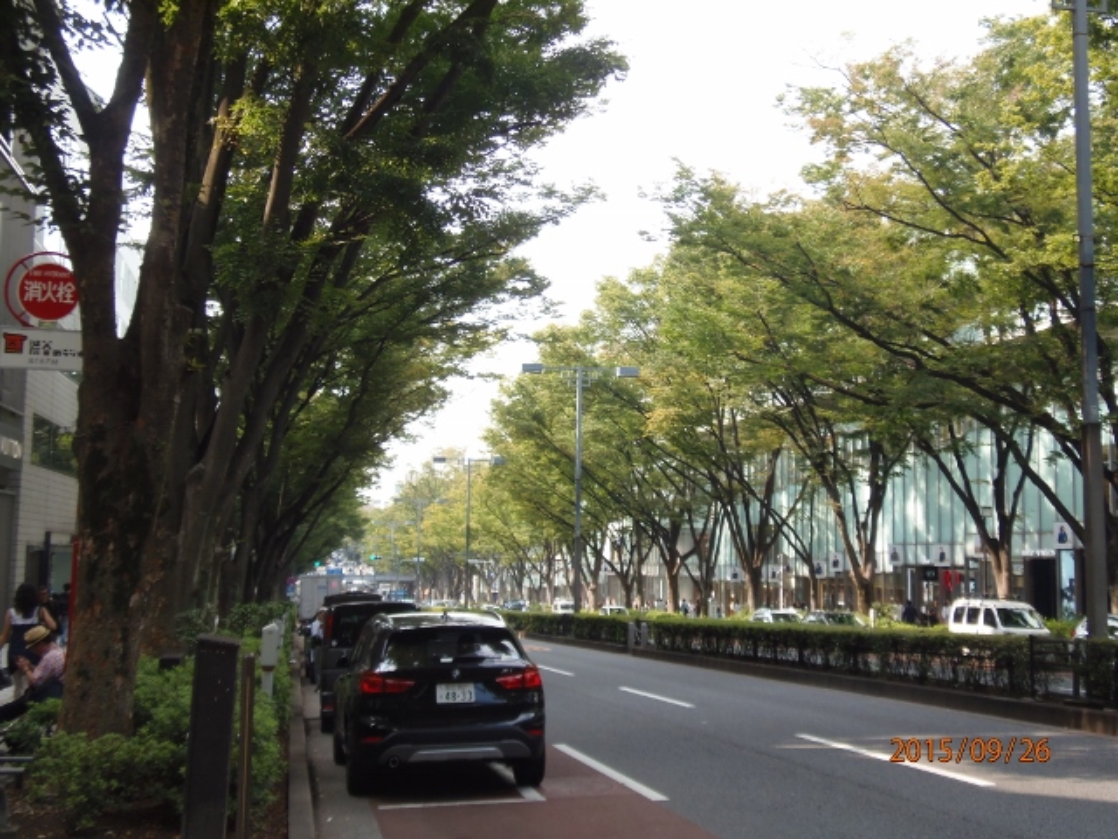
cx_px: 559
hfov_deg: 44.8
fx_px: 1356
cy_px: 420
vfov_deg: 34.3
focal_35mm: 42
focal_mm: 7.8
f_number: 3.6
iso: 64
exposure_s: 1/125
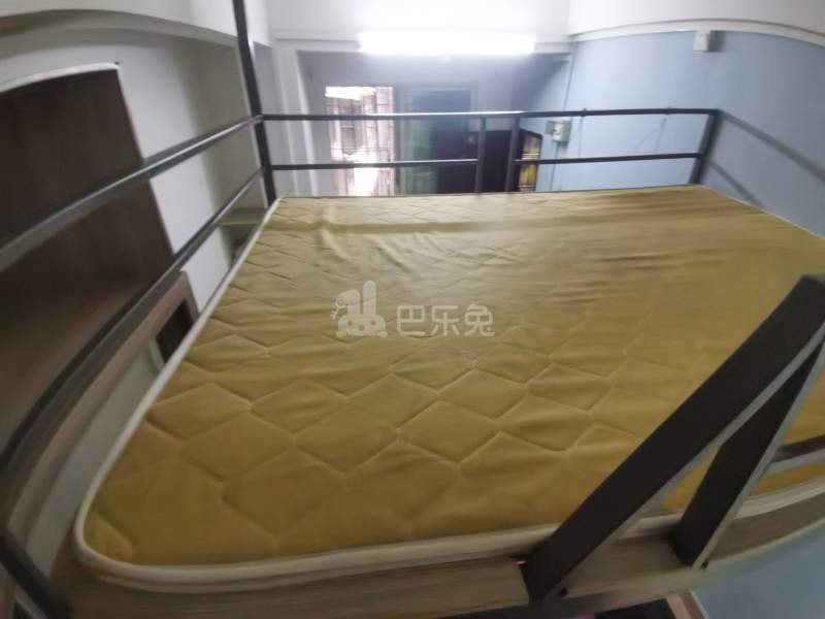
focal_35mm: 17
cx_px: 412
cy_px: 310
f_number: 2.4
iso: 500
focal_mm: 1.78
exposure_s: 1/25
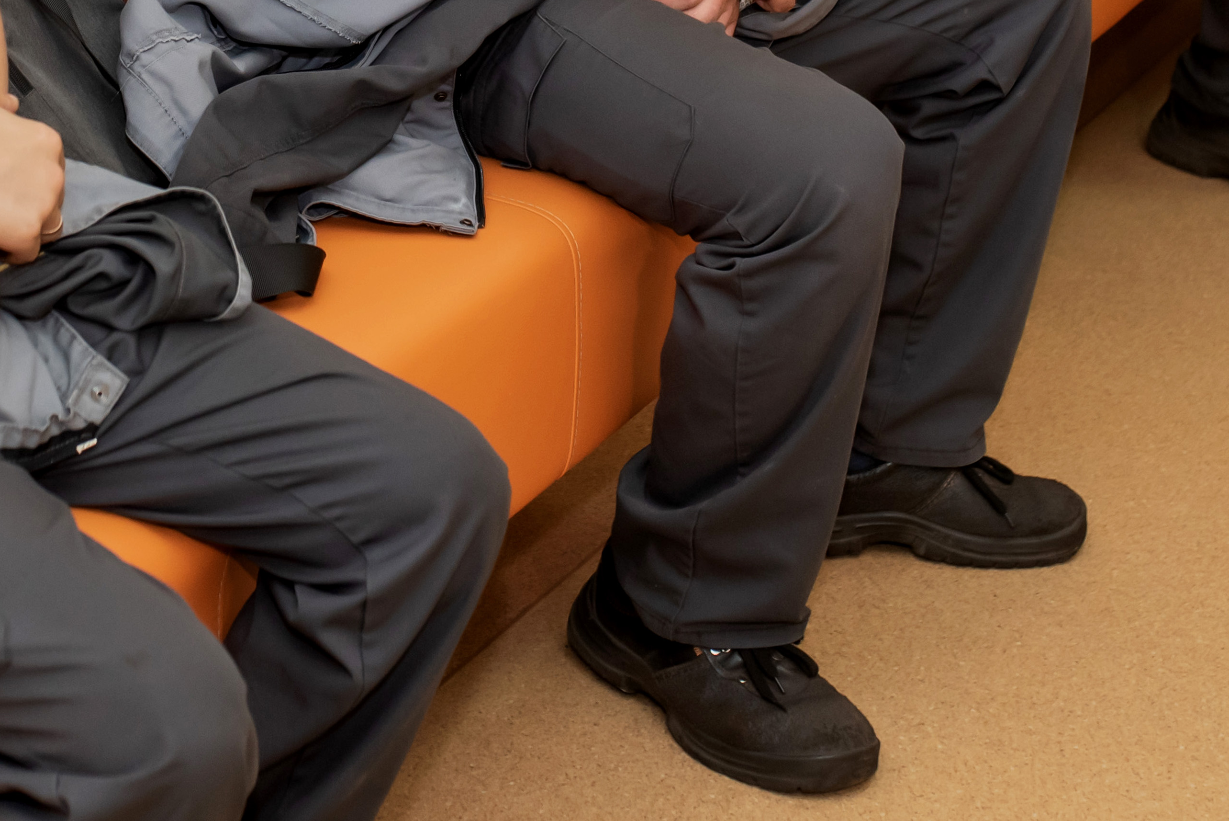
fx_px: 2800
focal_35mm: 82
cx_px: 395
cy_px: -120
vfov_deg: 16.1
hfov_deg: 24.6
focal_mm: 35
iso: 640
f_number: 2.8
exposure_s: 1/160
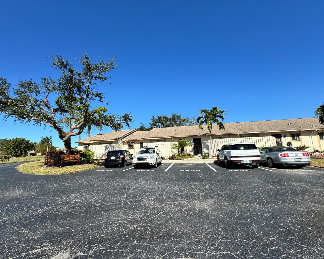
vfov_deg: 84.0
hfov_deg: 96.8
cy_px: 131
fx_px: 144
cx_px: 160
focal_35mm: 15
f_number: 2.2
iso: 50
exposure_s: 1/1789
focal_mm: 2.22
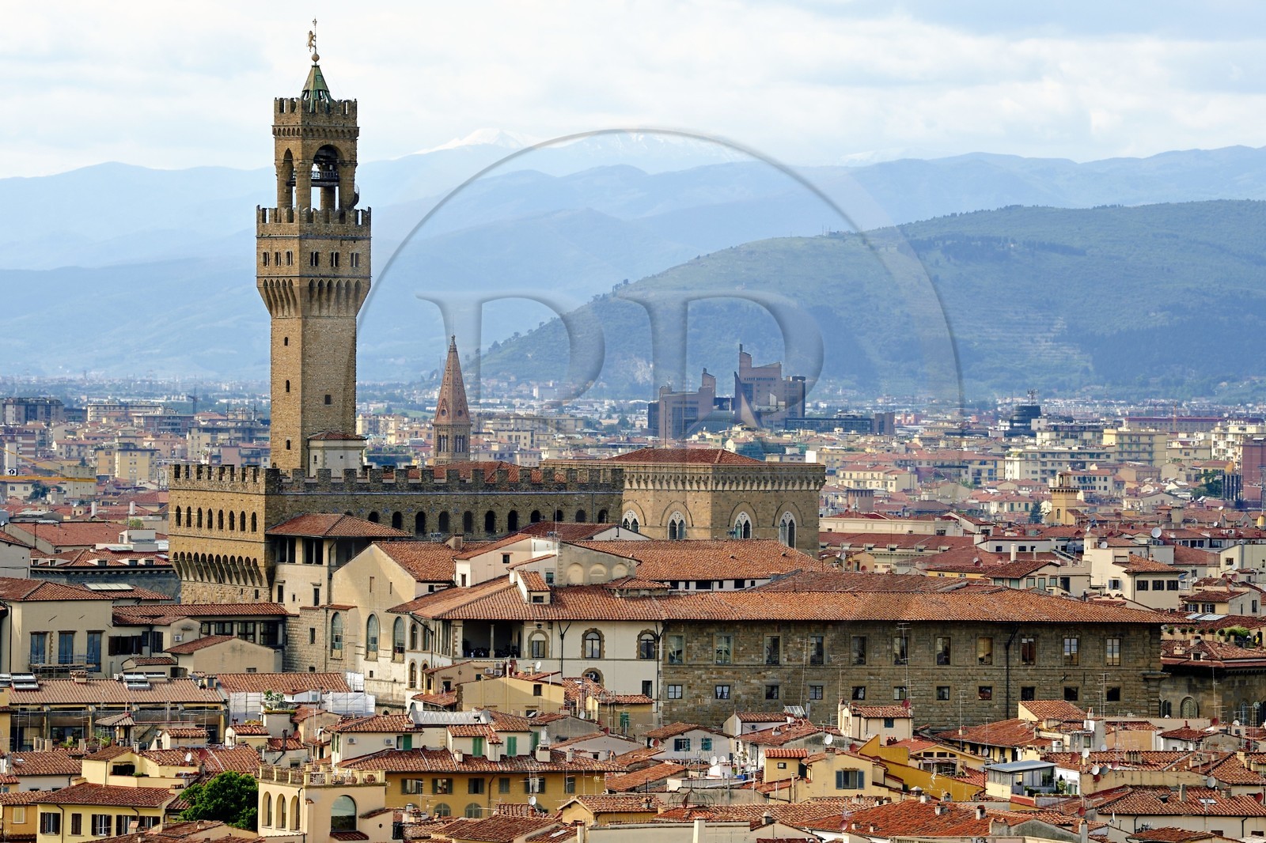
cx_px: 633
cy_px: 422
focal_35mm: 200
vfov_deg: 6.9
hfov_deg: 10.3
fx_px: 7031
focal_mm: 200
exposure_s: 1/320
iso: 200
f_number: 11
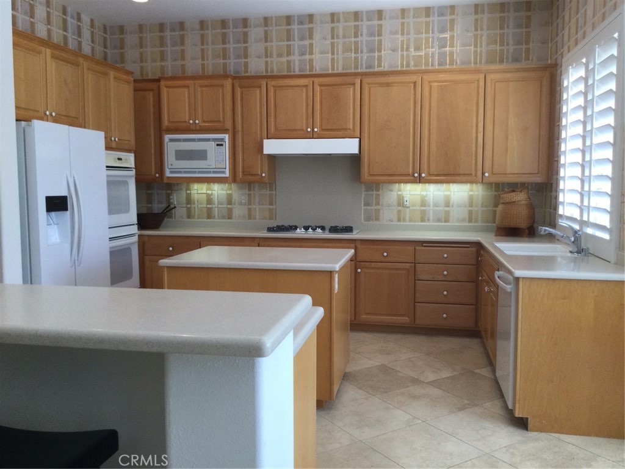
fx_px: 560
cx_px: 312
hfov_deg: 58.4
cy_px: 234
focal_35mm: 31
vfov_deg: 45.4
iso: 25
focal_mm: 3.3
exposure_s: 1/30
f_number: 2.4
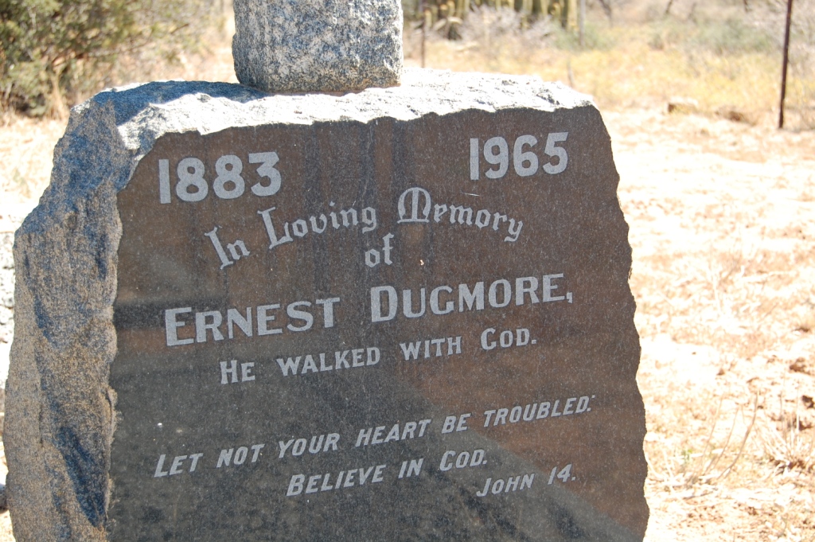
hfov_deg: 35.1
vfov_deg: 23.7
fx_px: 1289
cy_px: 271
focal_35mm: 57
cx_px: 408
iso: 200
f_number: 5.6
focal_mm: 38
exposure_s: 1/125
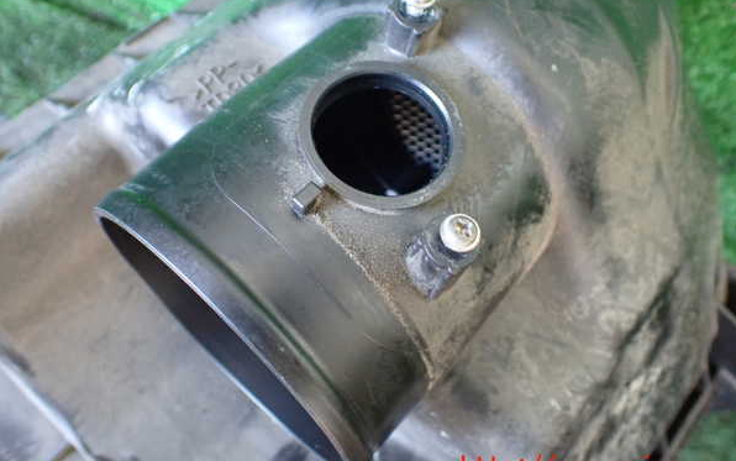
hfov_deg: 59.6
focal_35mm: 32
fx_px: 642
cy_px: 205
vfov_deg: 39.4
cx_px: 369
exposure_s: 1/40
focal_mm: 5.4
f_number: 2.3
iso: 800
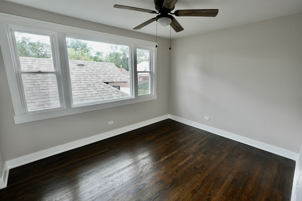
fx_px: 138
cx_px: 151
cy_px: 100
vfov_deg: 72.1
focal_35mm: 16
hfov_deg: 95.0
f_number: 4
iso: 500
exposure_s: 1/160
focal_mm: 11
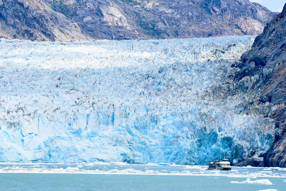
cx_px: 143
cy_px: 96
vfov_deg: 6.6
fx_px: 1669
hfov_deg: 9.8
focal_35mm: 210
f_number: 8
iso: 200
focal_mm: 210
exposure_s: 1/400
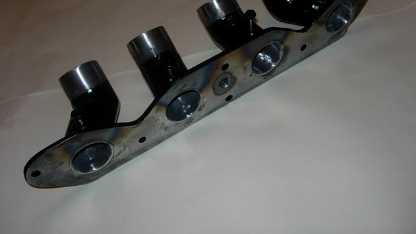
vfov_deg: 28.3
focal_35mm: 42
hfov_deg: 48.4
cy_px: 95
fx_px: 463
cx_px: 210
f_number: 2.8
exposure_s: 1/64
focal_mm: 7.8
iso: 79
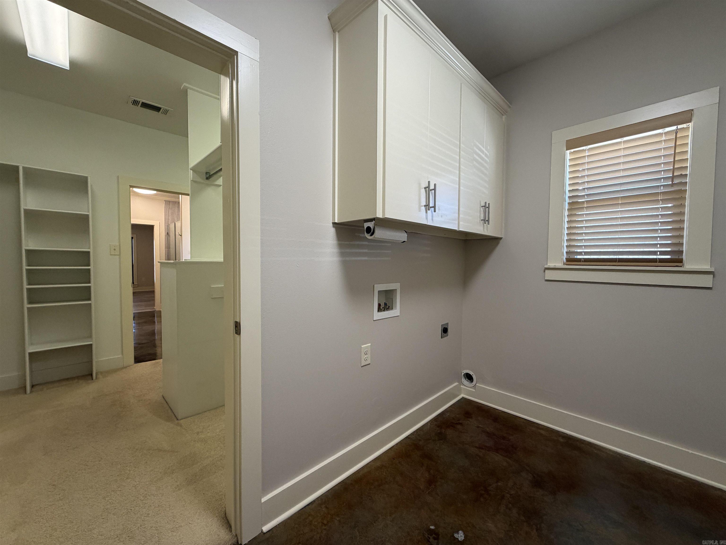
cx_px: 363
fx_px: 294
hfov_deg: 102.1
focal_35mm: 14
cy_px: 272
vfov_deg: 85.7
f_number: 2.2
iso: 250
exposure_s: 1/120
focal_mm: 2.22
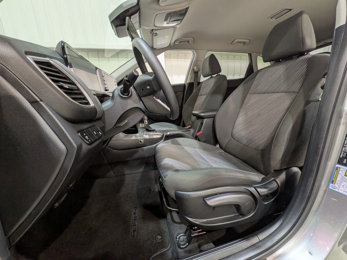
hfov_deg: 102.1
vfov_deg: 85.7
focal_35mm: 14
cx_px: 174
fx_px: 140
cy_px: 130
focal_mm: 1.83
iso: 96
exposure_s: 1/33.3
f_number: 2.2
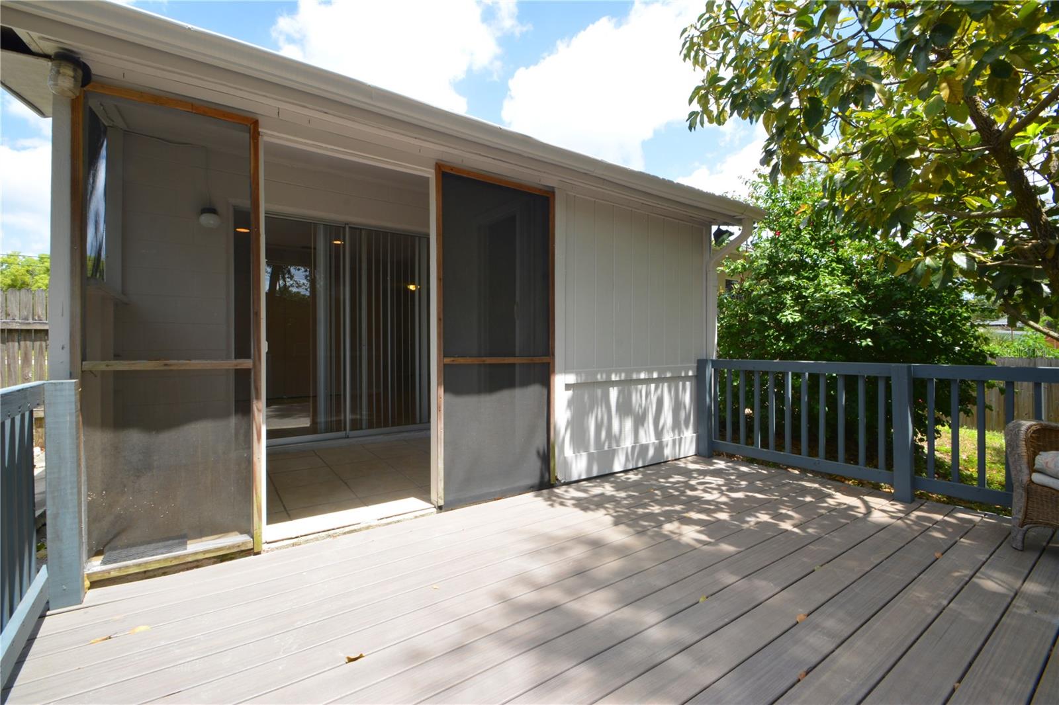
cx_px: 530
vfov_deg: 77.3
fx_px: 441
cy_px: 352
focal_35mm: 15
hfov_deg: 100.4
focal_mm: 10
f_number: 16
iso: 160
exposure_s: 1/25
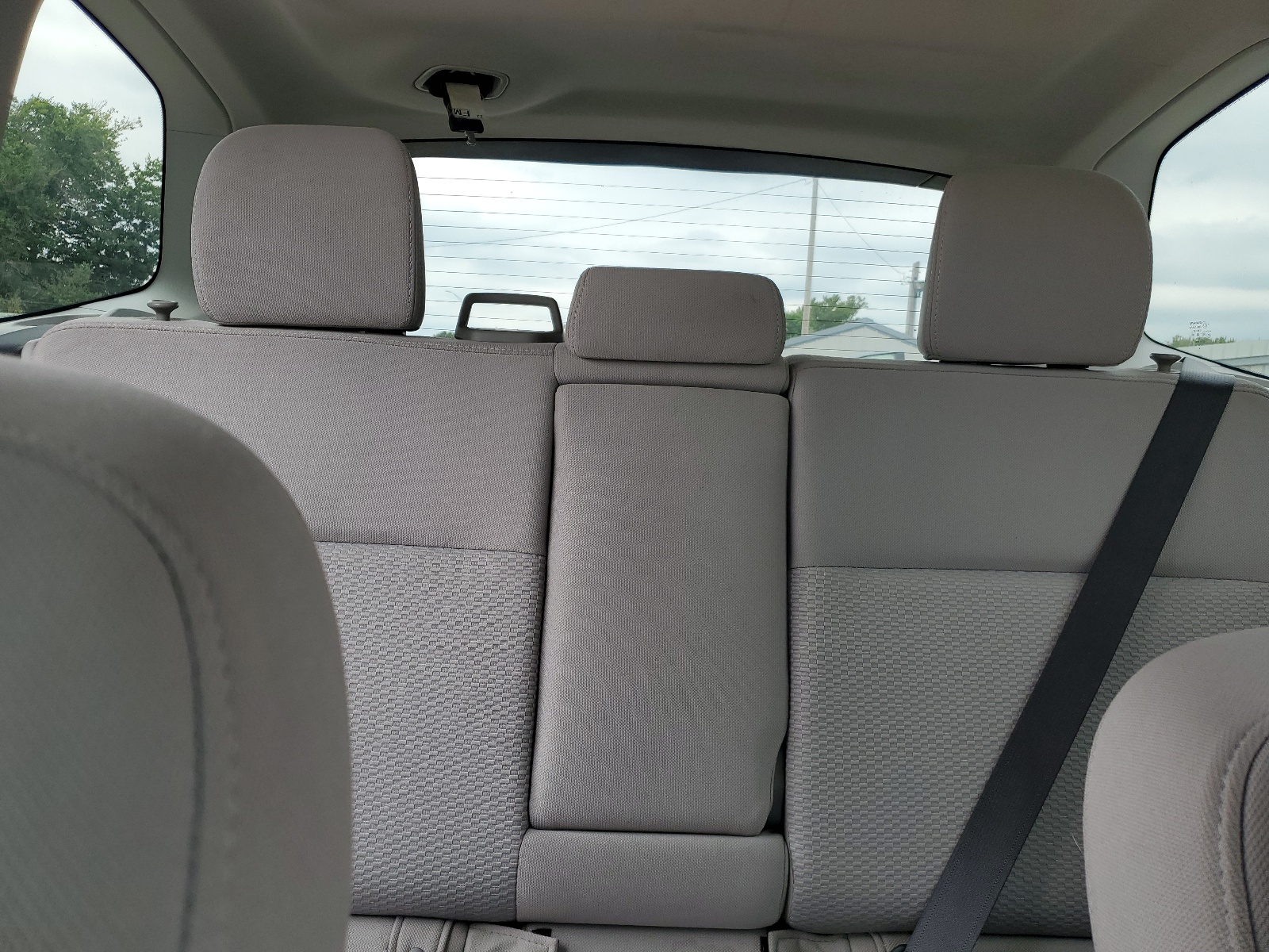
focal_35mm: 26
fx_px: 953
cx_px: 634
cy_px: 476
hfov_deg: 67.3
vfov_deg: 53.1
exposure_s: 1/714
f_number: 1.5
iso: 50
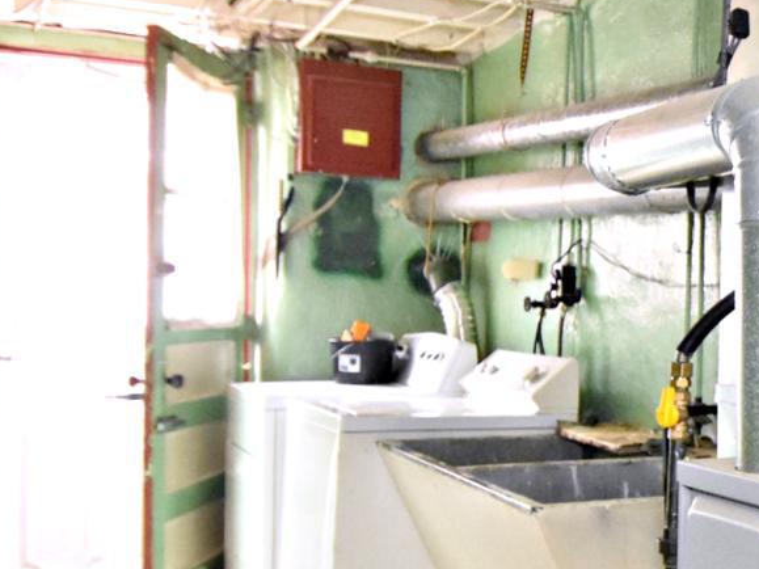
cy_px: 311
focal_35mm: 51
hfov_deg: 30.8
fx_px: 1118
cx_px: 944
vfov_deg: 28.5
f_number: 4
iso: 4500
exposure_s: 1/60
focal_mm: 10
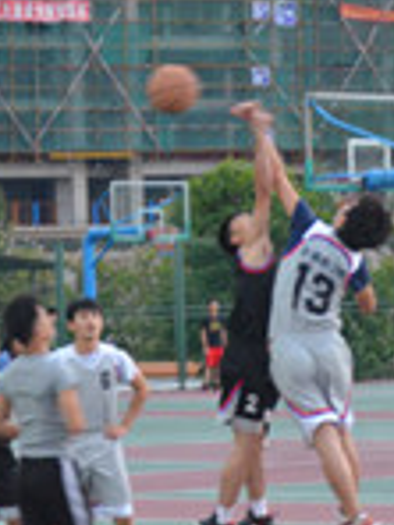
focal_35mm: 253
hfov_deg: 5.9
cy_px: 153
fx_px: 3840
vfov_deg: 7.8
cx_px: 380
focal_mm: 52
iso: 1600
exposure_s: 1/80
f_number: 5
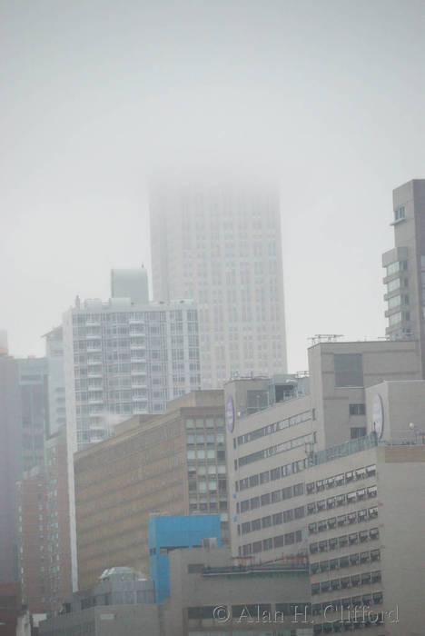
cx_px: 212
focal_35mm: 300
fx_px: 5302
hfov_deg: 4.6
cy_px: 318
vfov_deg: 6.9
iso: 900
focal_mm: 200
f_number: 5.6
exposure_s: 1/500
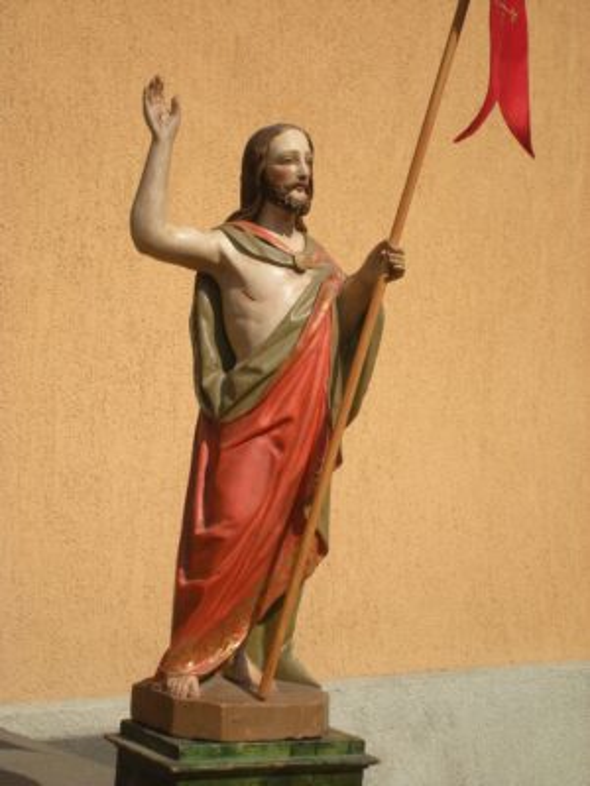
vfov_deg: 34.3
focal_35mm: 56
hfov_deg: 26.1
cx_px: 295
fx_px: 1273
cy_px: 393
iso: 64
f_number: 5.6
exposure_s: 1/569
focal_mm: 9.3
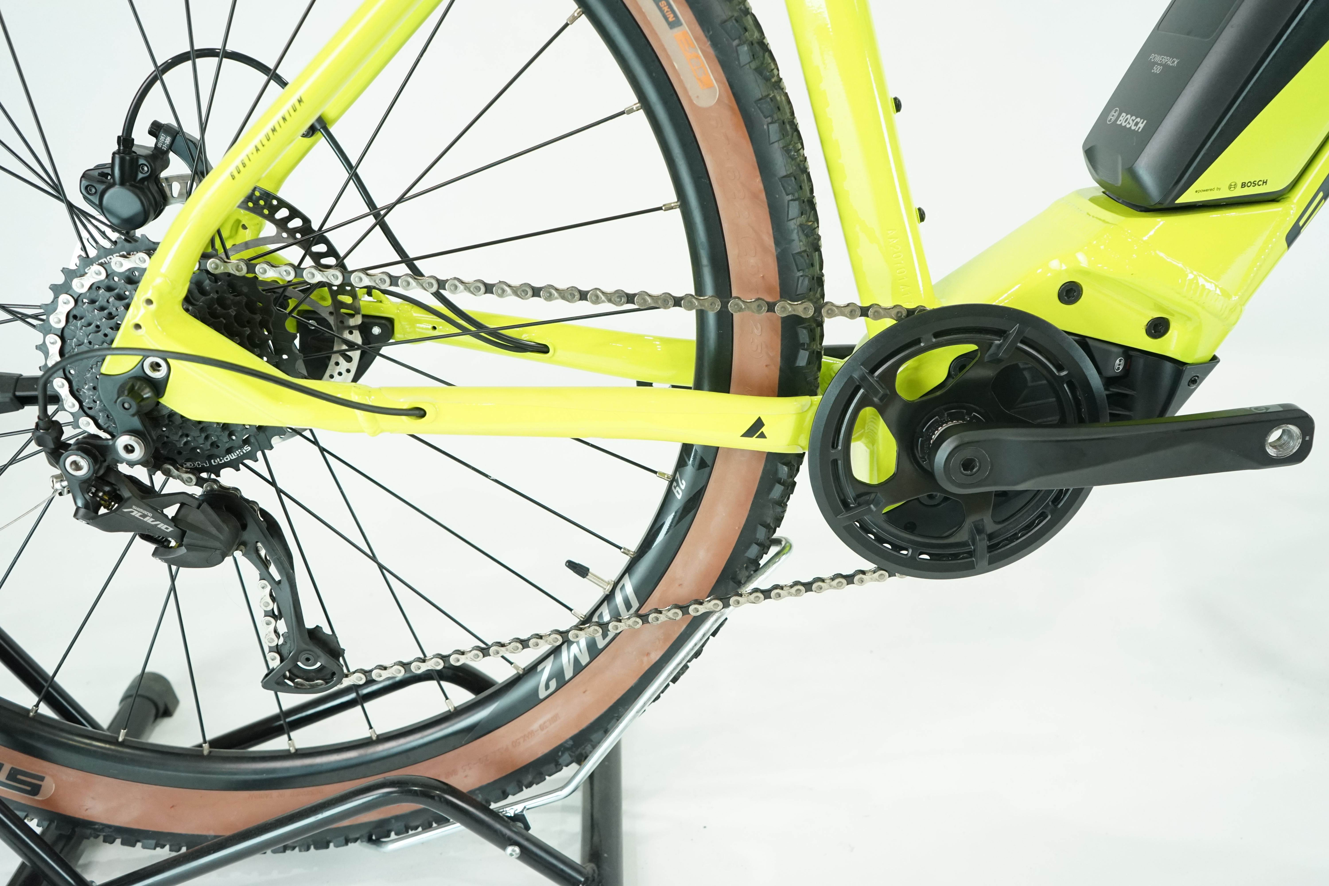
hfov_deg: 61.9
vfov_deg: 43.6
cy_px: 443
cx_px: 664
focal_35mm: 30
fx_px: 1107
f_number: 5
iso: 2000
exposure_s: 1/200
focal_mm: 30
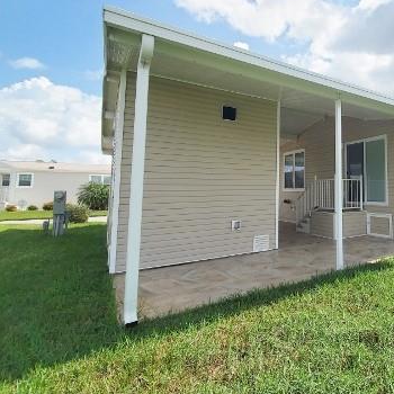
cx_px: 341
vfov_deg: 71.6
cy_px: 162
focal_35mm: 21
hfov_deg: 62.7
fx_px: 270
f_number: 2.2
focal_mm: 1.8
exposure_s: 1/1163
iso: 50
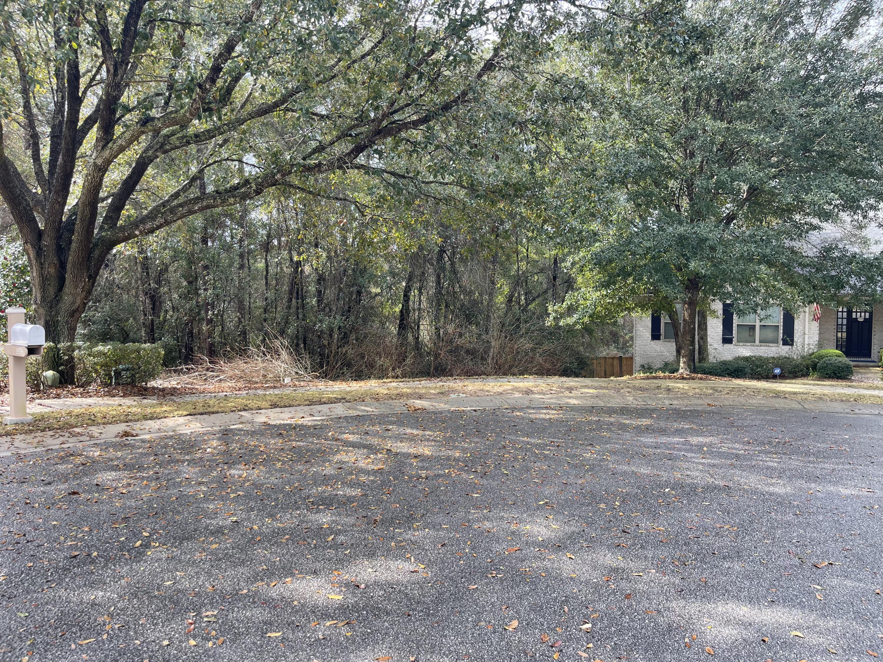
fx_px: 638
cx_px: 442
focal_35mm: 25
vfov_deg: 54.9
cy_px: 331
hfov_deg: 69.4
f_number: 1.6
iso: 32
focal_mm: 5.1
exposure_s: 1/410
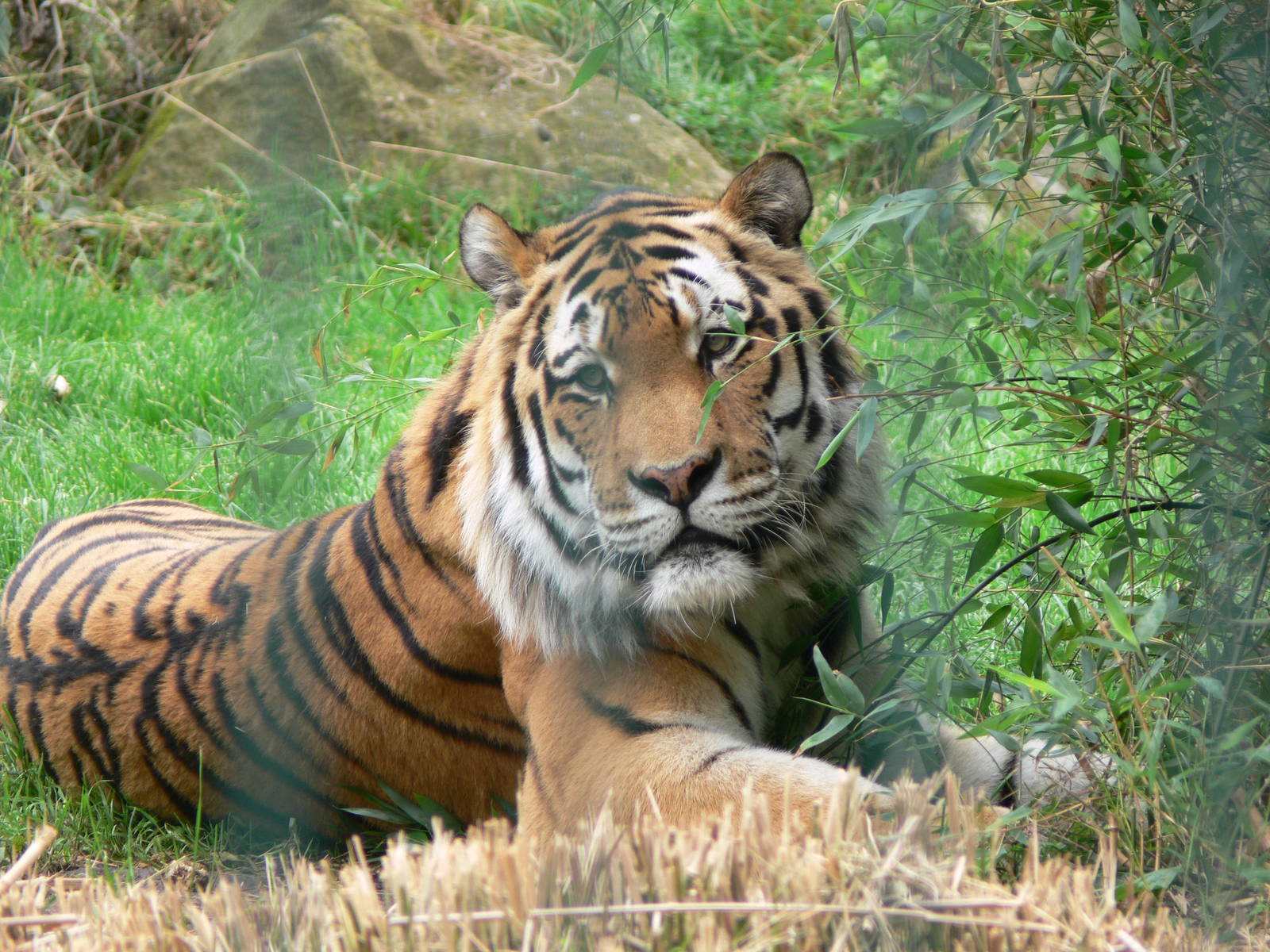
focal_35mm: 420
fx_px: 15409
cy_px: 476
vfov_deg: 3.5
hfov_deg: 4.7
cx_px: 635
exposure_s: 1/80
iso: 80
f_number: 4
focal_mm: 88.8
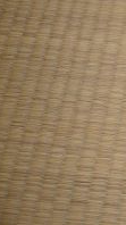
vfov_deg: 27.4
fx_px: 459
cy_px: 78
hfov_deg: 14.1
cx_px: 217
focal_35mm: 77
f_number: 2.8
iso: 100
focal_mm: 5.8
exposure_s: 1/60
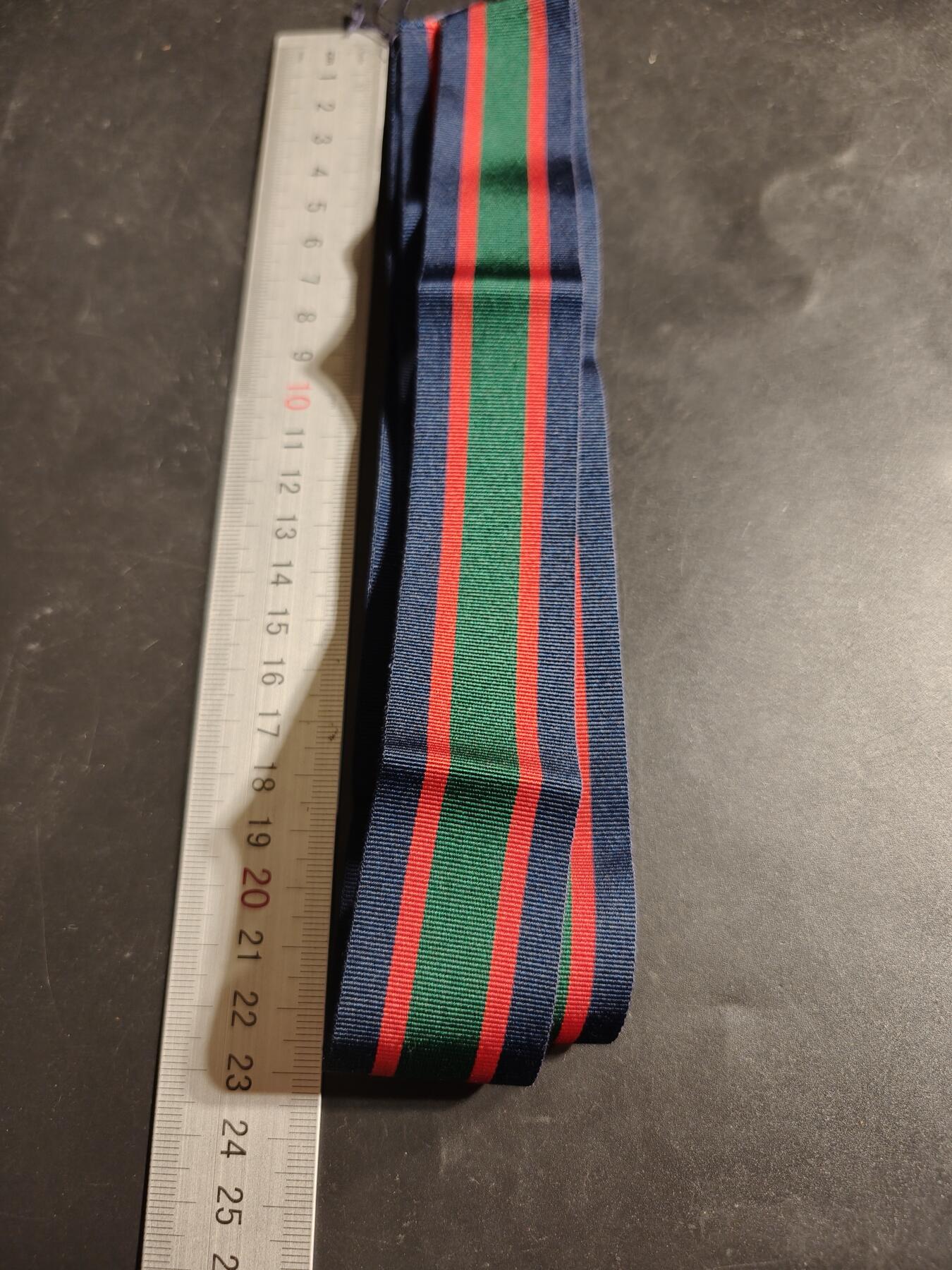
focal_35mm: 23
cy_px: 635
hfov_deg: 58.9
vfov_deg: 73.9
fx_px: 843
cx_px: 476
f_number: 1.6
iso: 160
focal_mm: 6.06
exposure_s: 1/100
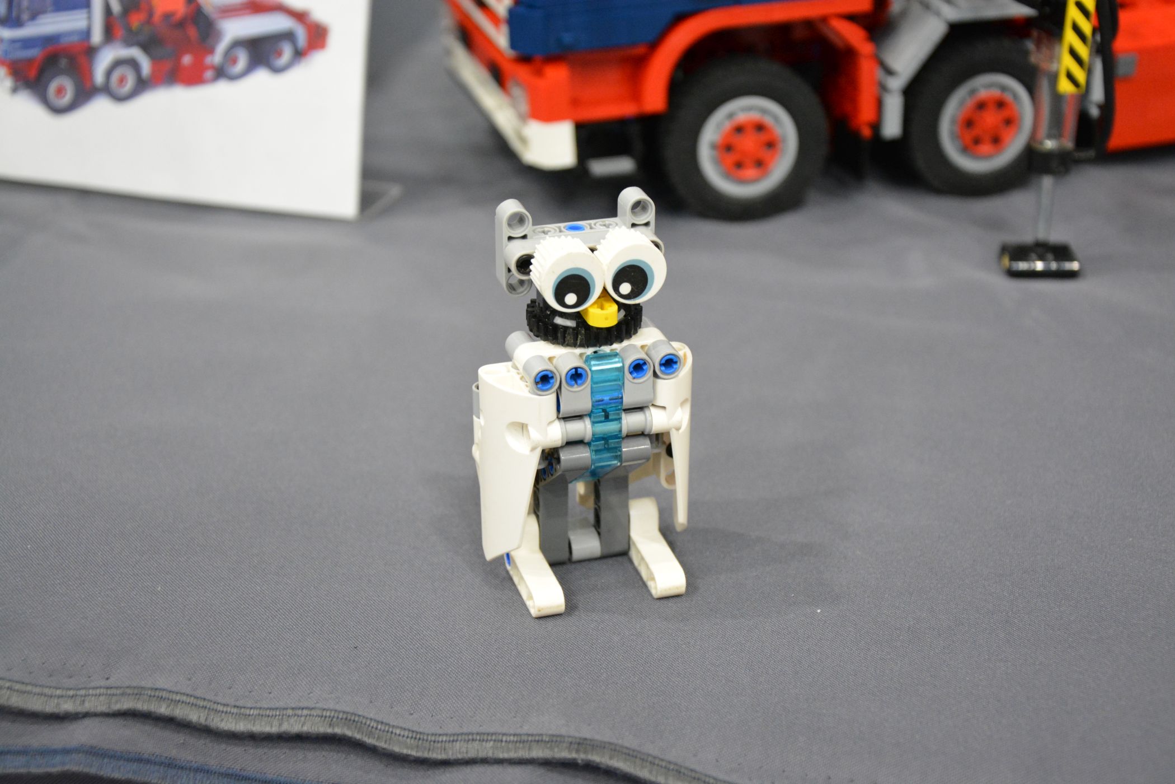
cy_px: 392
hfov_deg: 31.9
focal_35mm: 63
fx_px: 2056
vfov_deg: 21.6
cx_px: 588
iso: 2500
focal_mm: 42
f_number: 4.8
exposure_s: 1/80
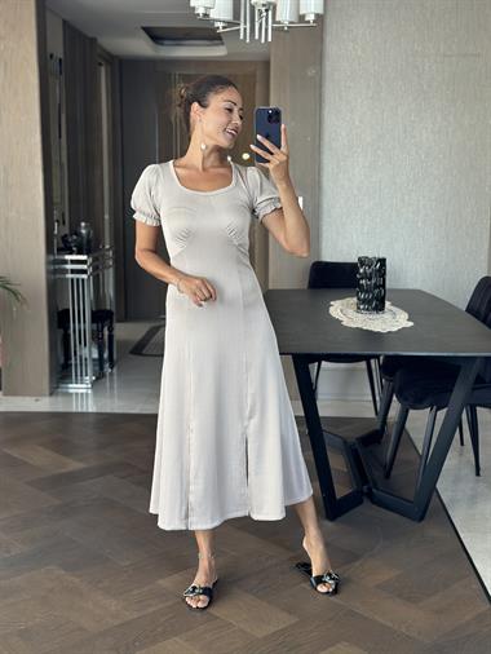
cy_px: 327
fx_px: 907
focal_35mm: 48
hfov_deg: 30.3
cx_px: 246
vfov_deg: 39.6
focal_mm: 6.86
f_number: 1.78
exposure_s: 1/74
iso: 125
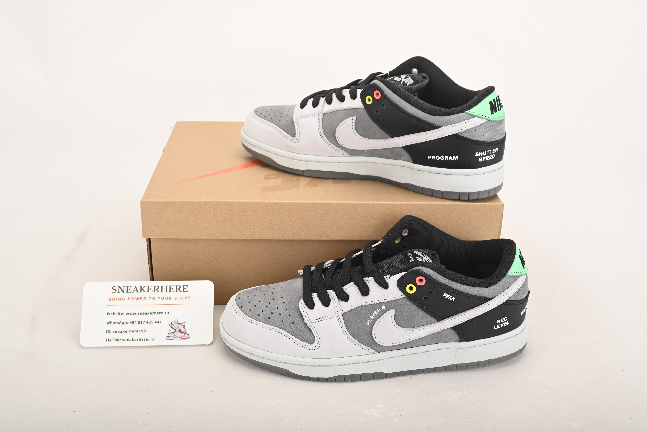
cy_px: 216
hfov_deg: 51.9
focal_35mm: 37
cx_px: 324
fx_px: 665
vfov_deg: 36.0
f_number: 11
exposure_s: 1/200
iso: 100
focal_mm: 37
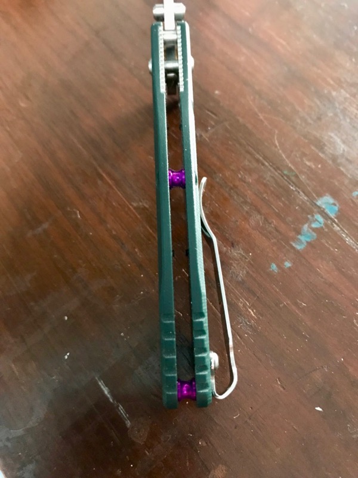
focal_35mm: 28
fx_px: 386
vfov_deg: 63.4
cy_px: 239
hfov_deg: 49.7
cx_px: 179
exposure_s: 1/4
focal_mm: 3.99
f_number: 1.8
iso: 100
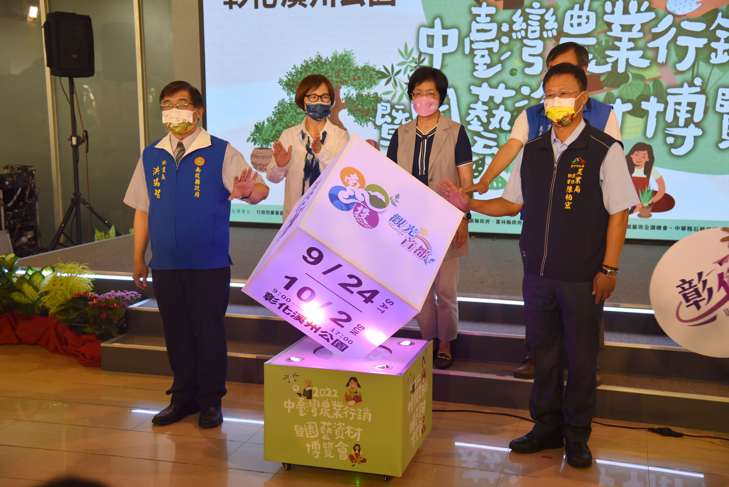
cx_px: 364
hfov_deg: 44.5
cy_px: 244
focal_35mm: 44
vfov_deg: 30.5
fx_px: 891
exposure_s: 1/250
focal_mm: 44
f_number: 4
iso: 500
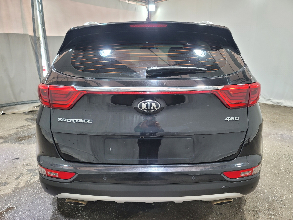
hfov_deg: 69.4
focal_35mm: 25
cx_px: 146
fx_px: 212
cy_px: 110
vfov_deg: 54.9
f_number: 1.8
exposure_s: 1/120
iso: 160
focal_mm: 7
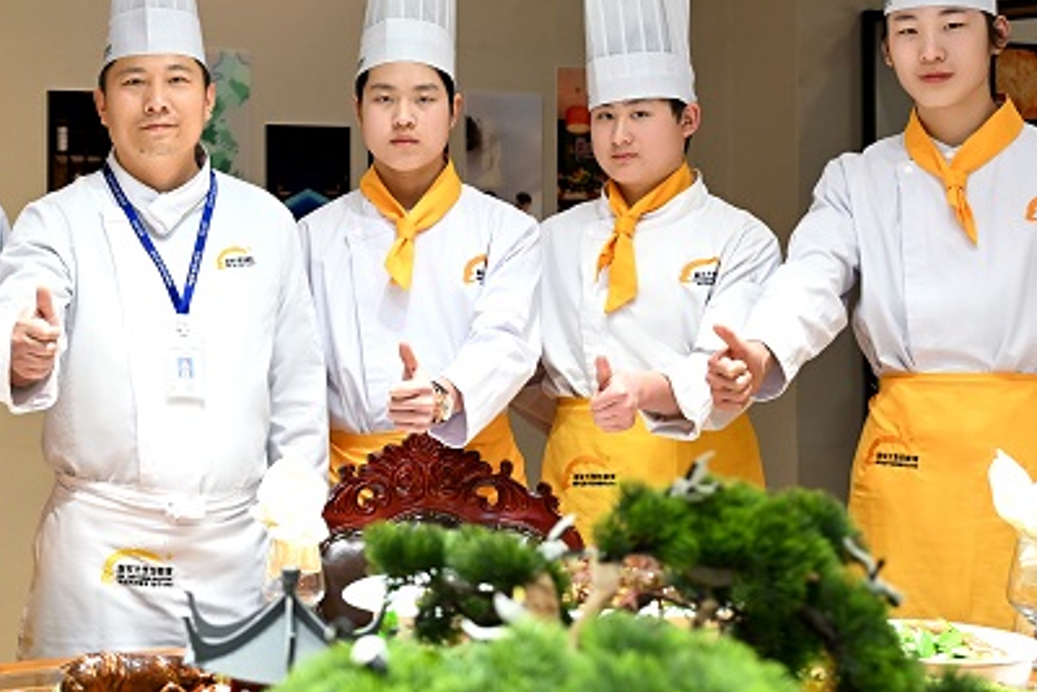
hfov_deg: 27.5
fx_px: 2075
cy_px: 233
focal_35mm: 72
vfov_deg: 18.9
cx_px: 200
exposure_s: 1/125
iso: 1000
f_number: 4
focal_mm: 40
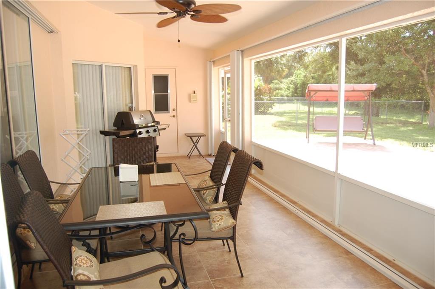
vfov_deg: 47.8
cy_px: 144
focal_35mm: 27
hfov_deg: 67.4
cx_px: 218
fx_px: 326
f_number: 3.5
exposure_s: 1/200
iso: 400
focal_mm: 18
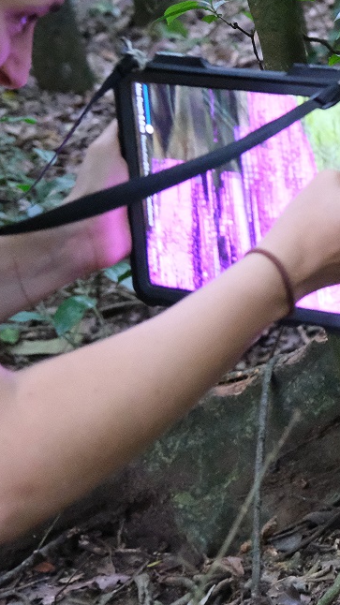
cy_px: 136
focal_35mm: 129
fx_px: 2069
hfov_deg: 9.1
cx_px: 525
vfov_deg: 16.5
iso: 12800
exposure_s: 1/50
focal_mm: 34.2
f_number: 4
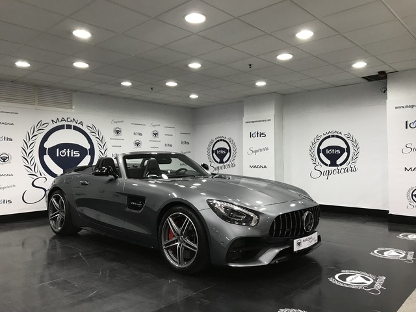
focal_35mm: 28
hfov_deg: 63.4
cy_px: 156
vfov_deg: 49.7
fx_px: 336
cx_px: 208
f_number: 1.8
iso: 40
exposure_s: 1/20
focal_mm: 3.99
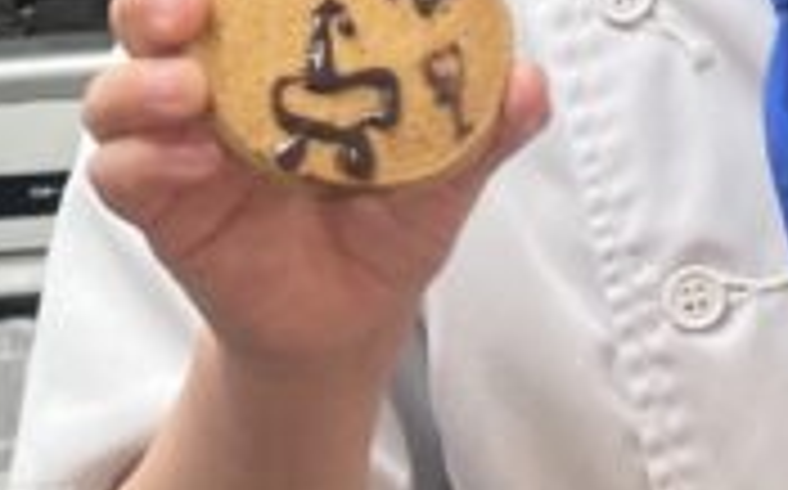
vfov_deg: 10.4
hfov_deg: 16.5
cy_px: -247
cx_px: 973
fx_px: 2596
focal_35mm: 121
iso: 125
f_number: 1.6
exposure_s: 1/120
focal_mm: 5.1
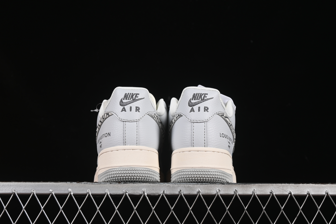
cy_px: 112
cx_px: 168
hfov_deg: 27.0
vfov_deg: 18.2
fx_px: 700
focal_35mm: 75
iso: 160
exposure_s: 1/80
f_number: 8
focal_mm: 50
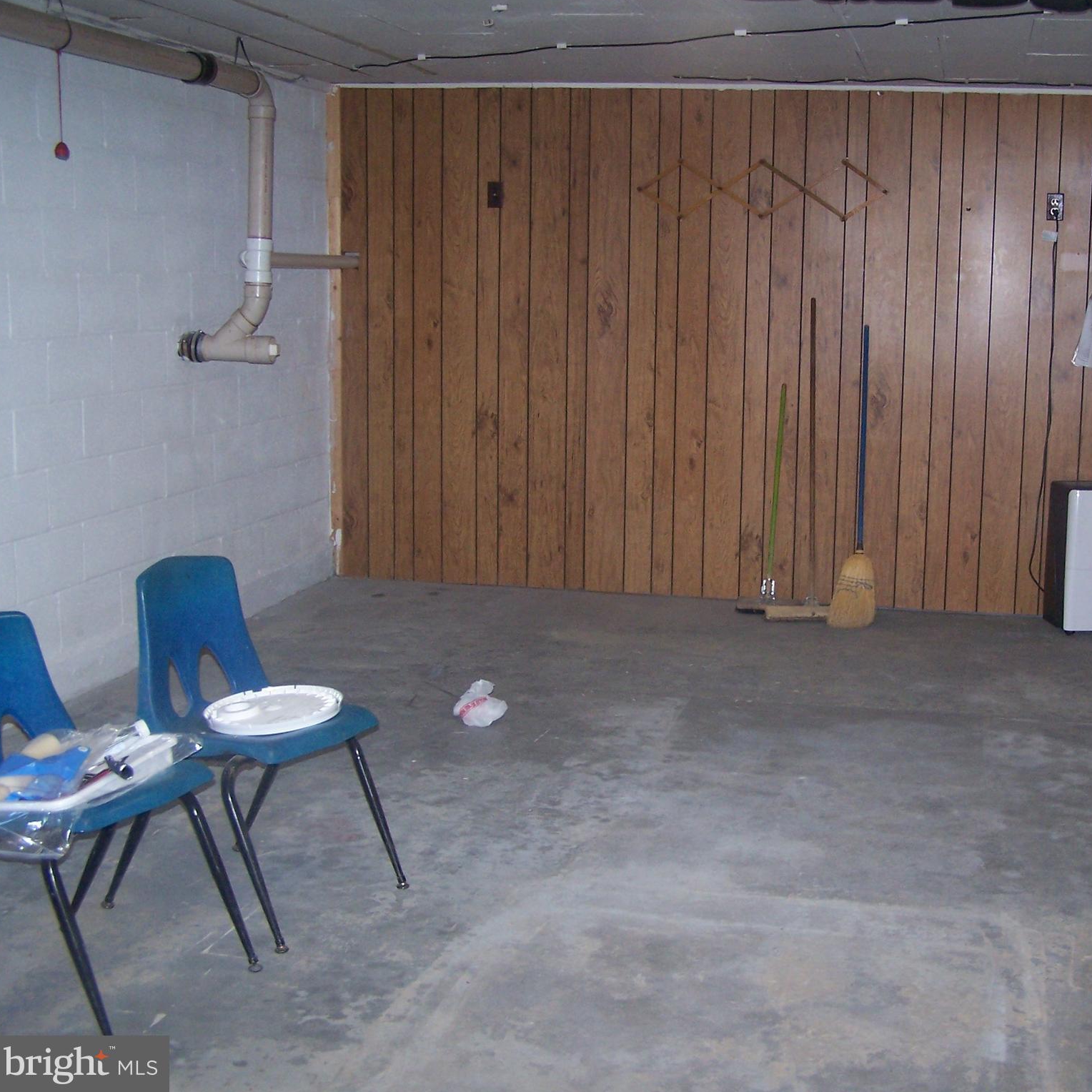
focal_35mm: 45
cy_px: 545
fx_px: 1606
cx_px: 722
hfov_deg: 37.2
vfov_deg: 37.6
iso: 140
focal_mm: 6.3
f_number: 2.8
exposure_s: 1/60
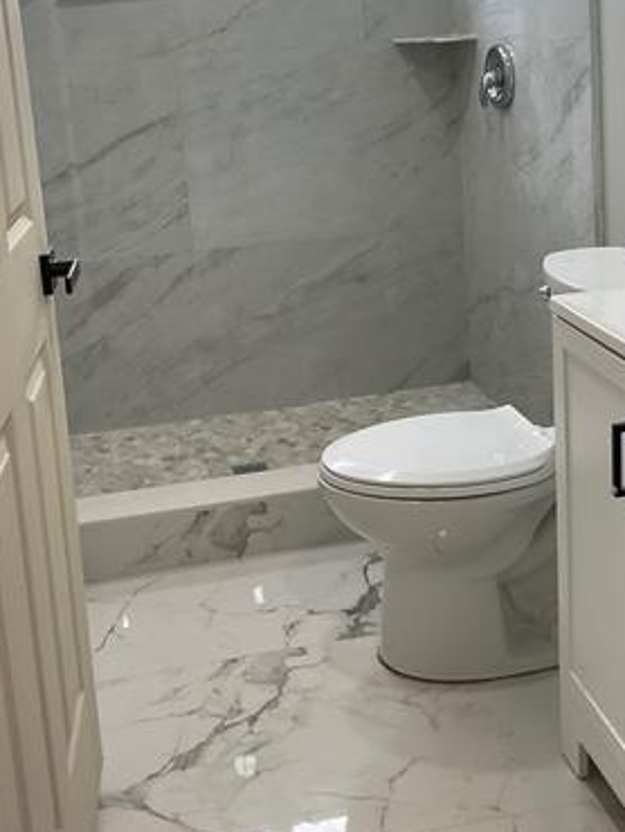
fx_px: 1130
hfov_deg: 30.9
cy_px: 259
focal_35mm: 47
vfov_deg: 39.8
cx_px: 265
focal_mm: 3
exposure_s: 1/120
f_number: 1.8
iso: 40
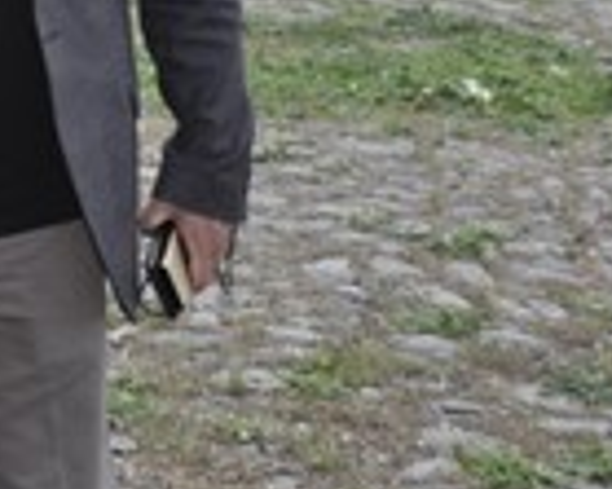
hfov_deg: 12.3
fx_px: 2625
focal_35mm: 145
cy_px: -198
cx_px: -436
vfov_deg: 10.3
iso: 200
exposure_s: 1/200
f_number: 9
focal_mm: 22
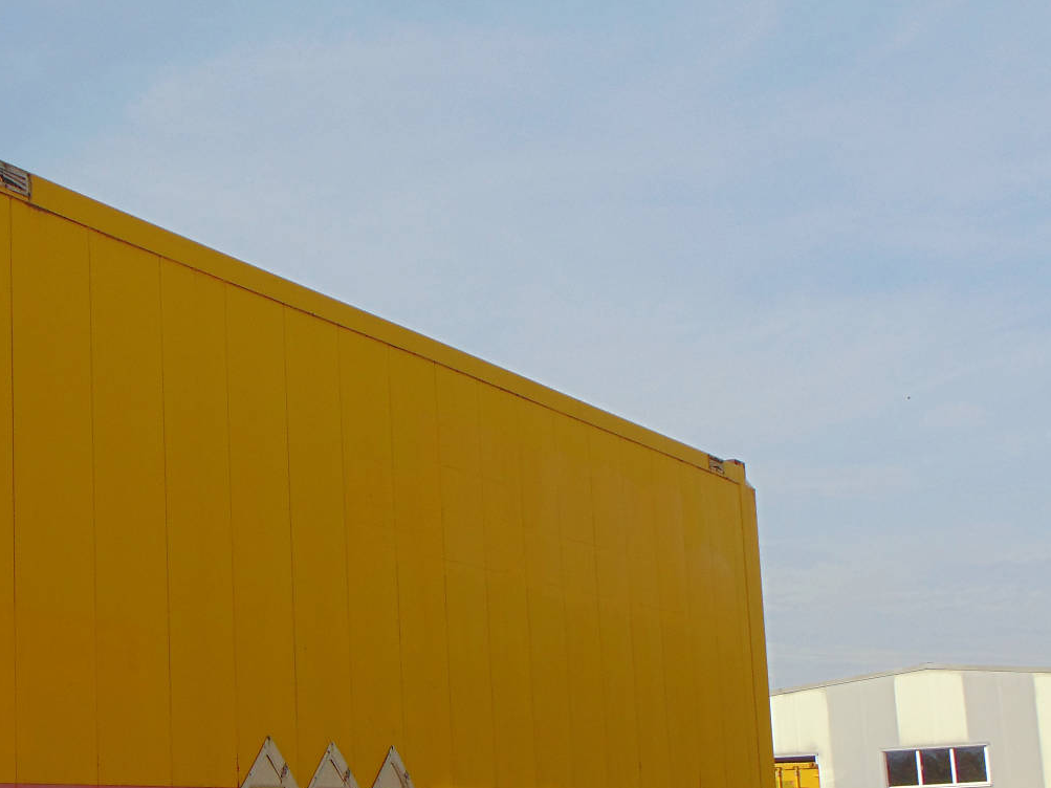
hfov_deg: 28.5
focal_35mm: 67
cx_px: 257
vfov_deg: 21.8
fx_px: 2034
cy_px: 544
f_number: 3.3
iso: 80
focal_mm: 7.6
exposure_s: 1/800
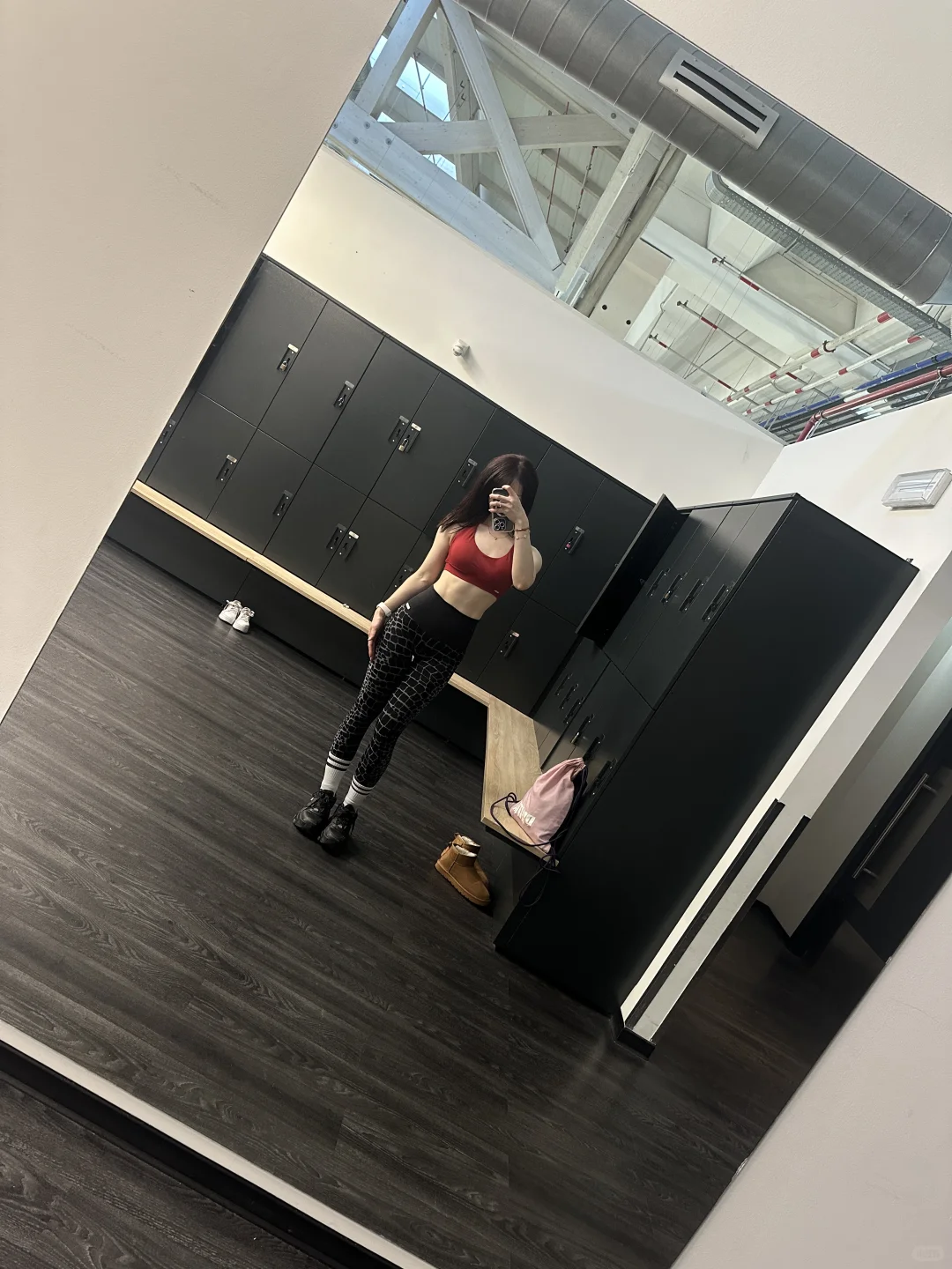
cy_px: 634
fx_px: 880
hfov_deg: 56.8
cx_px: 476
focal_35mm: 24
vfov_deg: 71.6
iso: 400
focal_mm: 6.86
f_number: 1.78
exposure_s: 1/50
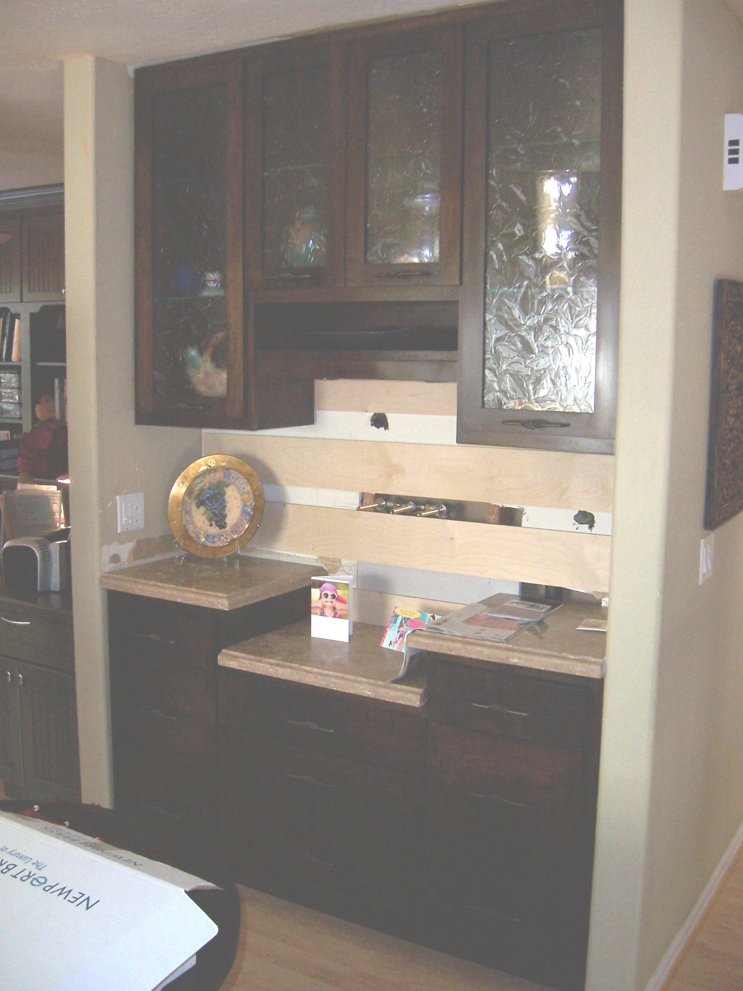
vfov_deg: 51.4
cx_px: 372
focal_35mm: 36
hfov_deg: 39.7
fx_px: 1030
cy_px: 496
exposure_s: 1/60
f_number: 3
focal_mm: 6
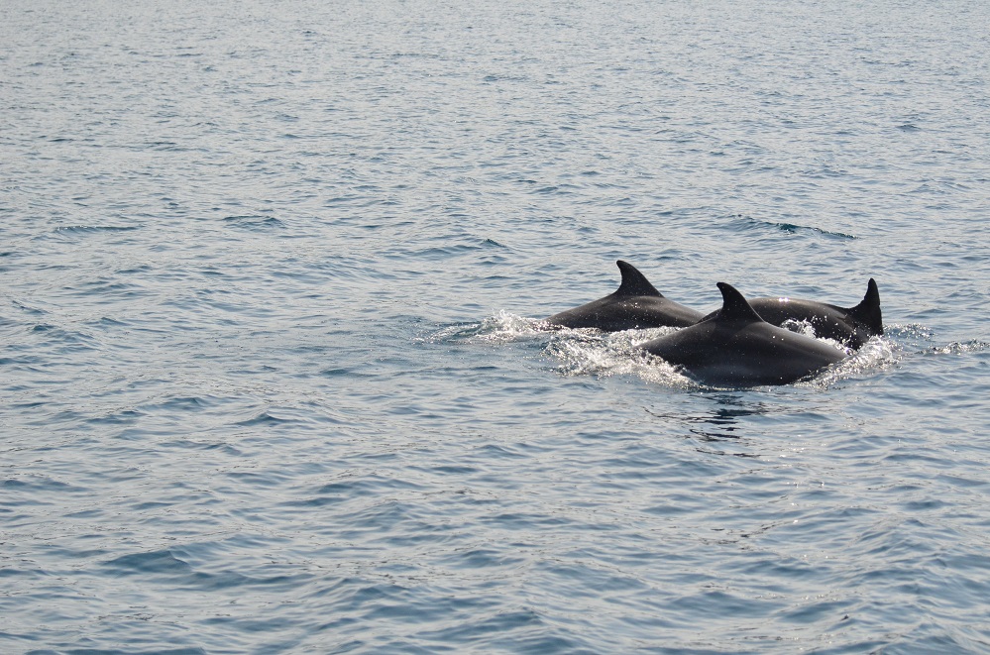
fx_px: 2881
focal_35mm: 105
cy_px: 328
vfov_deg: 13.0
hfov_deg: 19.5
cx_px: 495
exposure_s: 1/6400
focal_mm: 70
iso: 800
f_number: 4.5
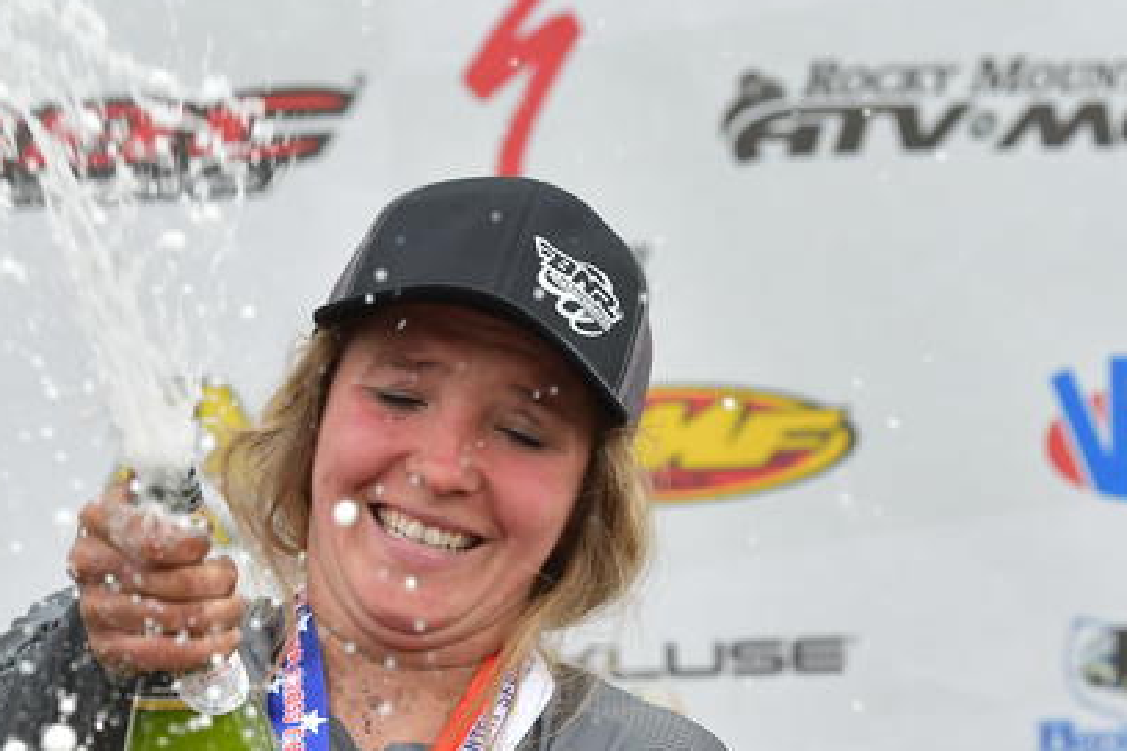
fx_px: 15157
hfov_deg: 4.3
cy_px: 685
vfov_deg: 2.8
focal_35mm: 484
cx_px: 383
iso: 560
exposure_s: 1/500
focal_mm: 135
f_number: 4
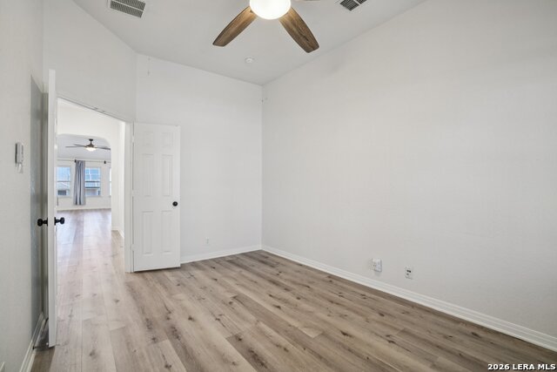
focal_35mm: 16
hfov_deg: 96.7
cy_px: 186
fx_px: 248
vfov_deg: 73.8
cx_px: 278
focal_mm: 16
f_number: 8
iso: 400
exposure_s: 1/6
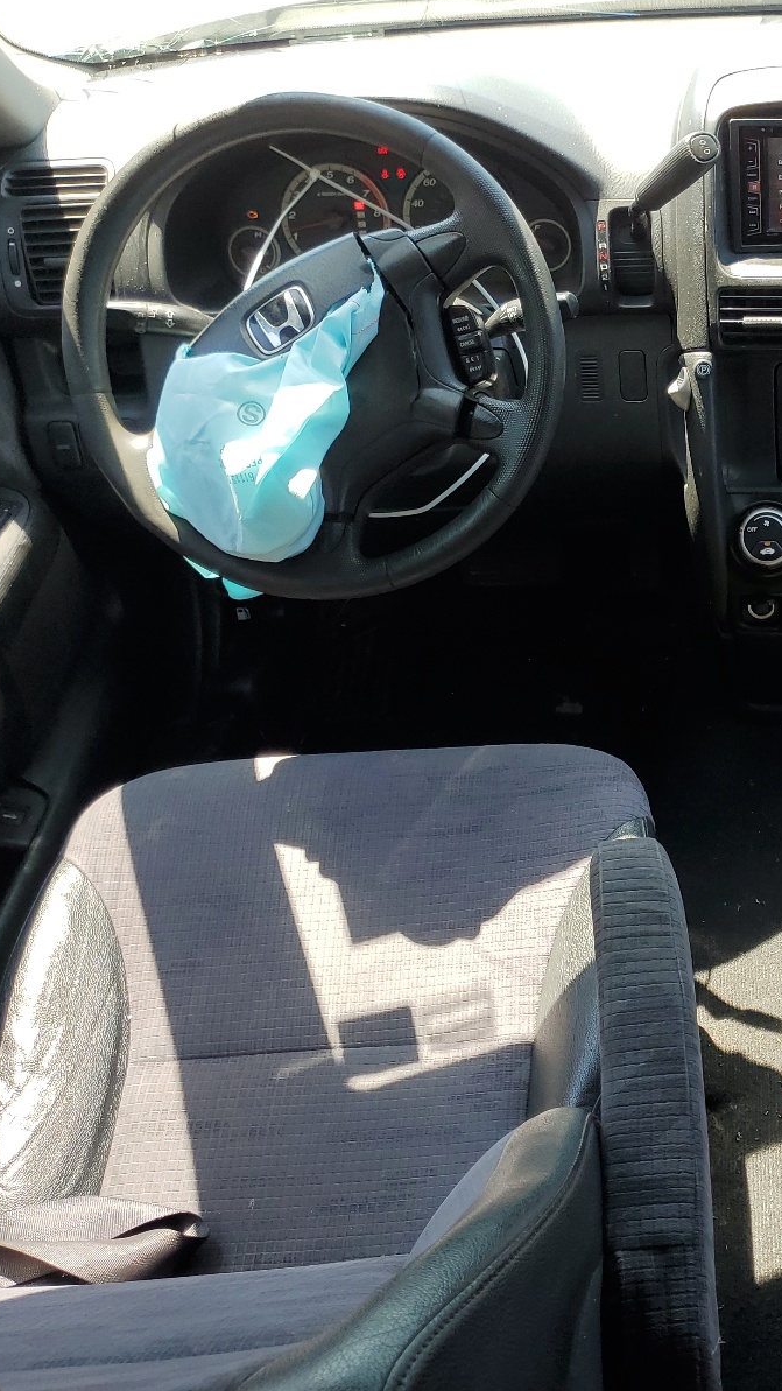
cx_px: 808
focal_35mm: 38
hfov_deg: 28.9
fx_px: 1401
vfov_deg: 52.8
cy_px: 693
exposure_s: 1/278
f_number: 1.5
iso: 50
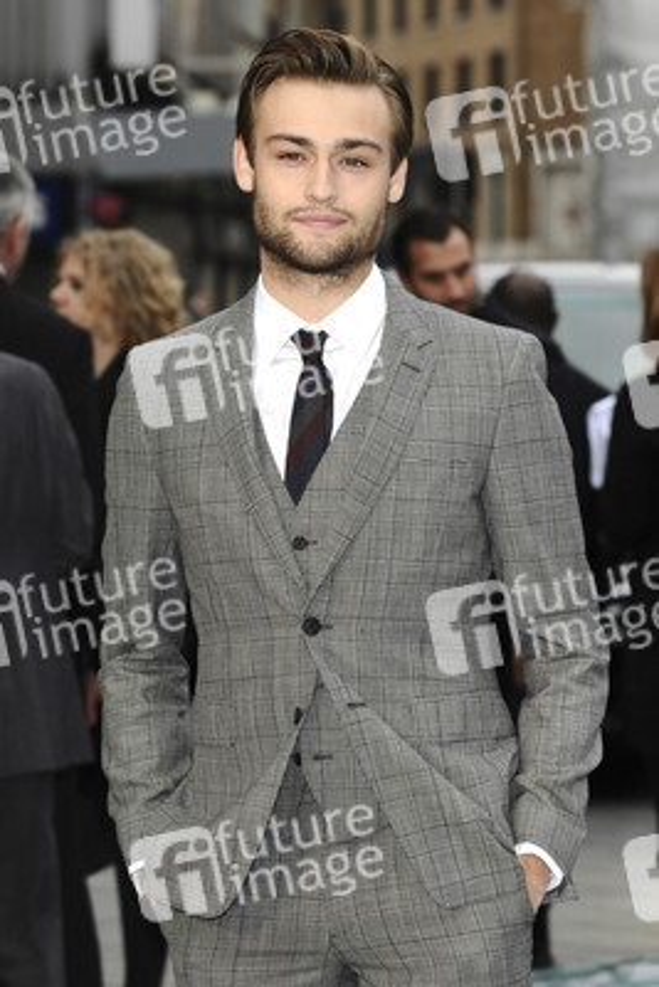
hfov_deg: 9.9
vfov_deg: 14.9
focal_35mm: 138
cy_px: 494
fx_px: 3786
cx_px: 330
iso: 320
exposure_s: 1/200
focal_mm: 92
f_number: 4.5
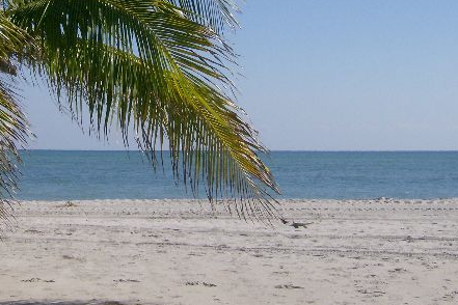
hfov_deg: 20.7
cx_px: 114
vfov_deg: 13.8
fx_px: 1247
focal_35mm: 98
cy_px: 22
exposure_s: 1/1211
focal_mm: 9.3
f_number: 5.6
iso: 100
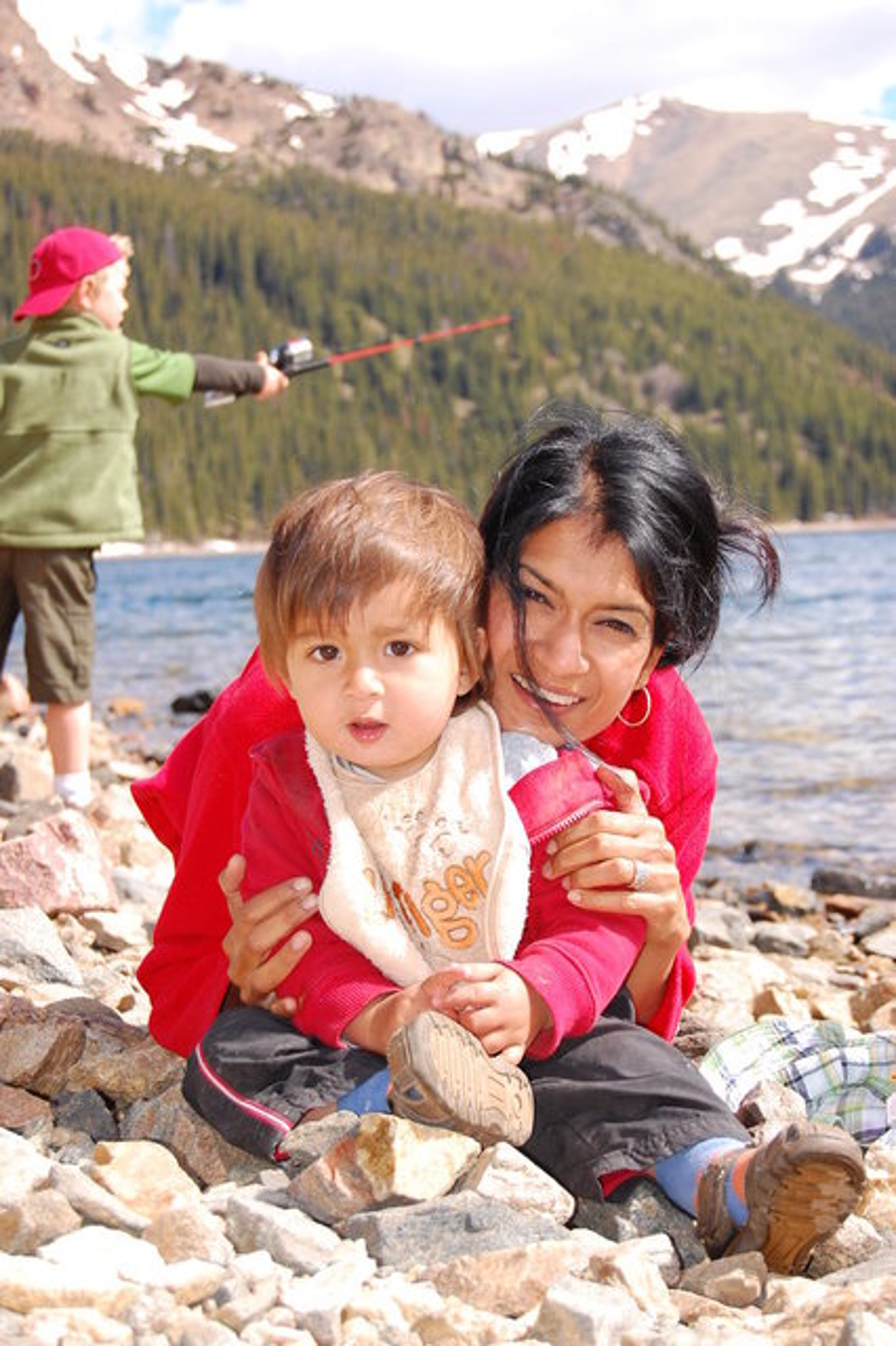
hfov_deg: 18.2
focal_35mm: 75
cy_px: 673
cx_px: 448
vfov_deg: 27.0
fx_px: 2803
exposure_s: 1/500
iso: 400
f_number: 8
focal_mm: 50
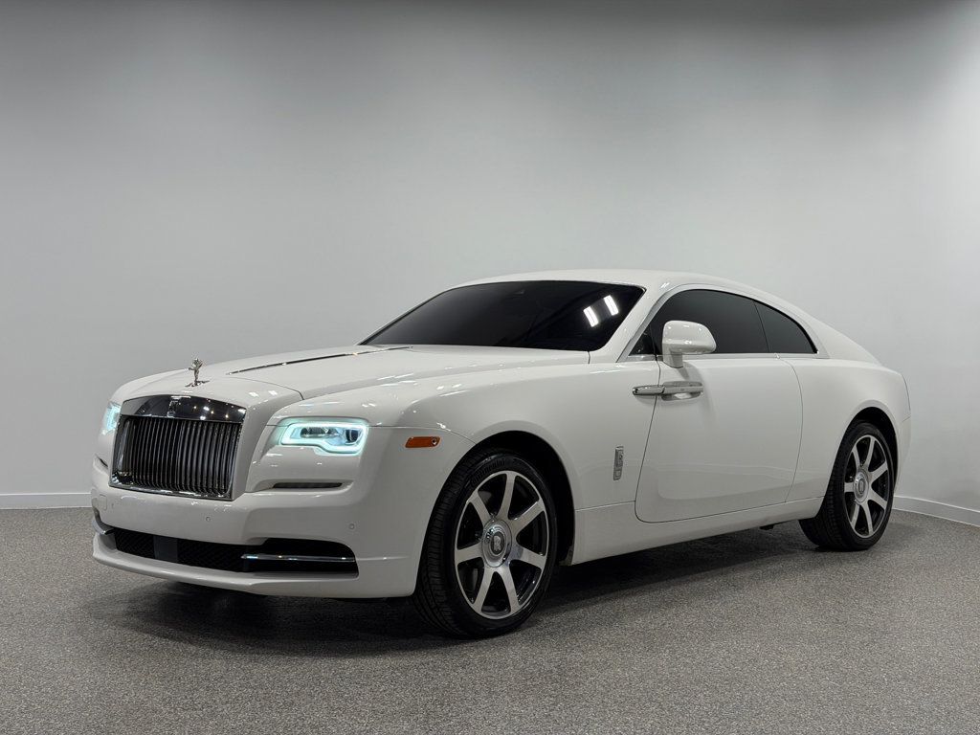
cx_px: 490
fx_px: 1359
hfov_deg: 39.7
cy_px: 368
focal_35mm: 48
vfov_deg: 30.3
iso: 80
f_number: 1.78
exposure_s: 1/587
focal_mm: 6.76
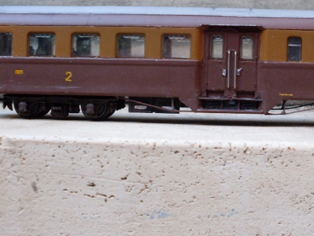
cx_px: 233
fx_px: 626
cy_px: 63
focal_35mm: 69
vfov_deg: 21.1
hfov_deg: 27.8
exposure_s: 1/45
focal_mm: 6.3
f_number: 2.8
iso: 120
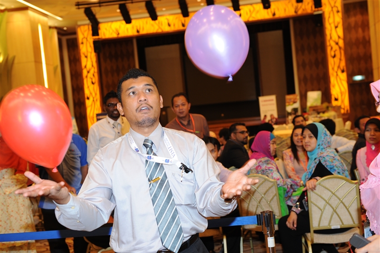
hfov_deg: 41.1
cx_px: 190
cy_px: 126
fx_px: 506
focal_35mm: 48
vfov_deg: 28.0
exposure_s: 1/50
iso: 1000
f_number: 4
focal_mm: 48
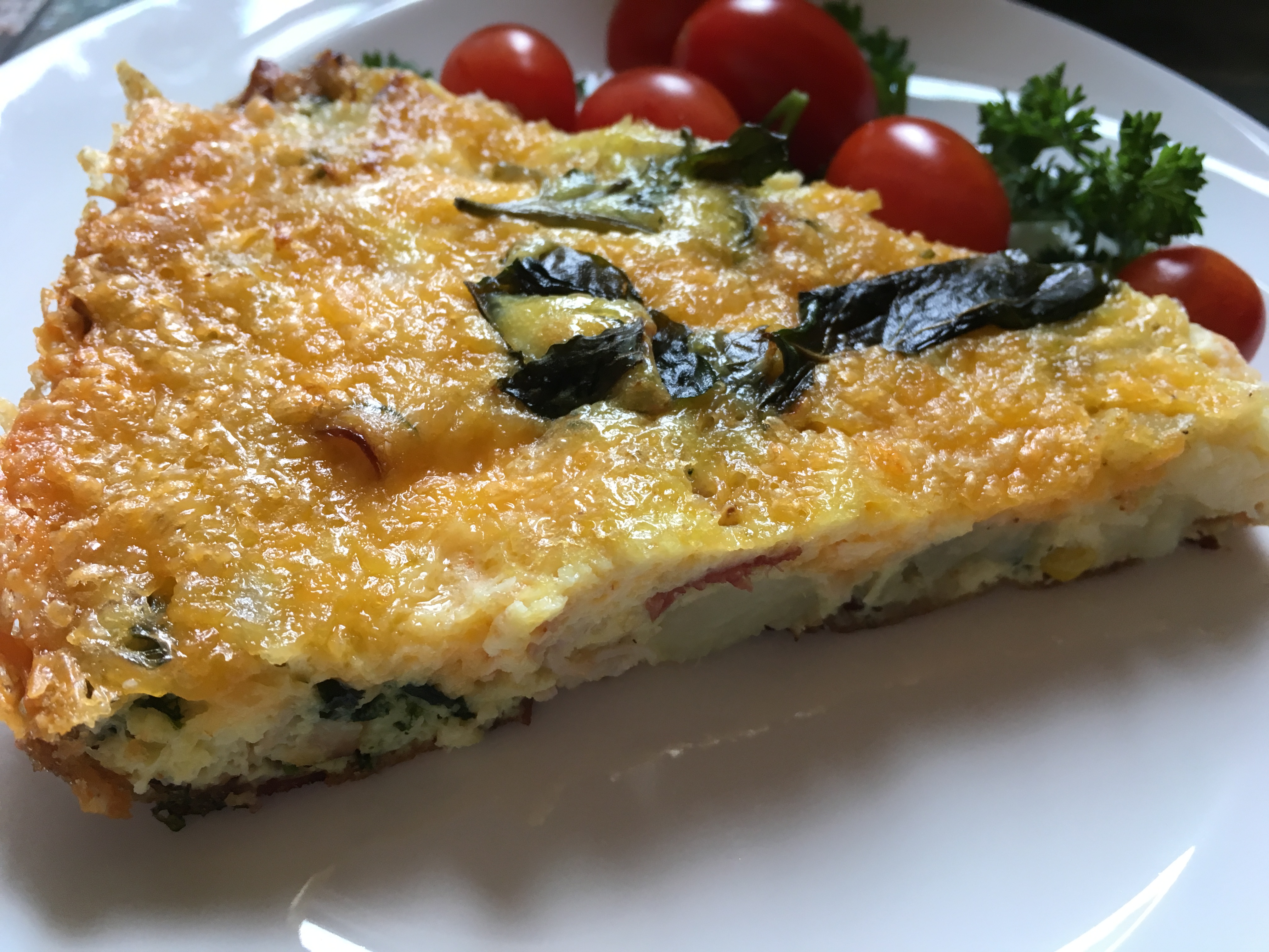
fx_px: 1063
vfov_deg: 48.2
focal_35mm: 29
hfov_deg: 61.7
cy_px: 476
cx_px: 634
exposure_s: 1/30
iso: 64
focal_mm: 4.15
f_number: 2.2
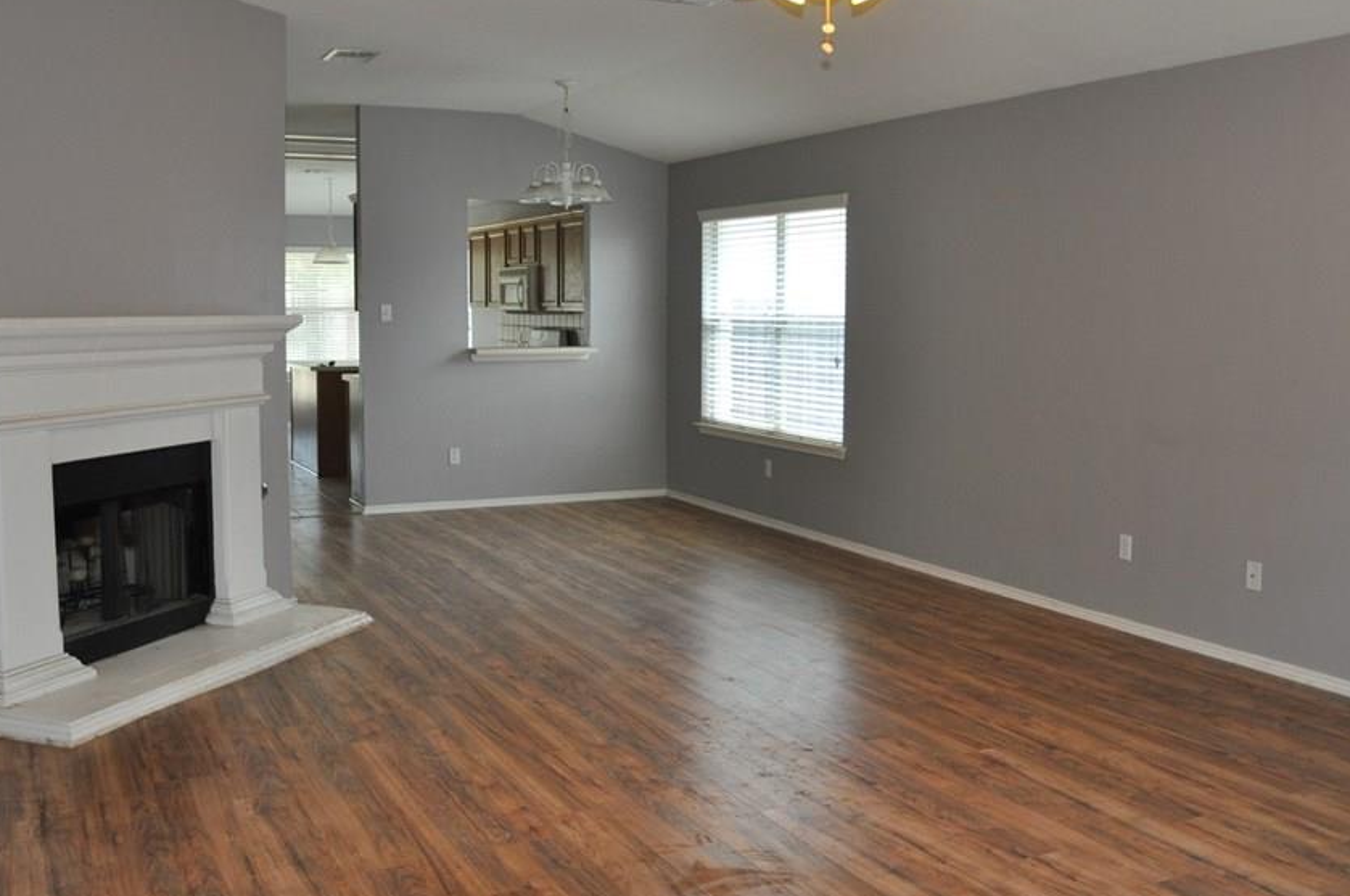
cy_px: 407
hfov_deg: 54.5
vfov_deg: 37.7
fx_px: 1311
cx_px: 684
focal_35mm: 35
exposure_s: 1/60
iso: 800
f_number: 3.5
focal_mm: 18
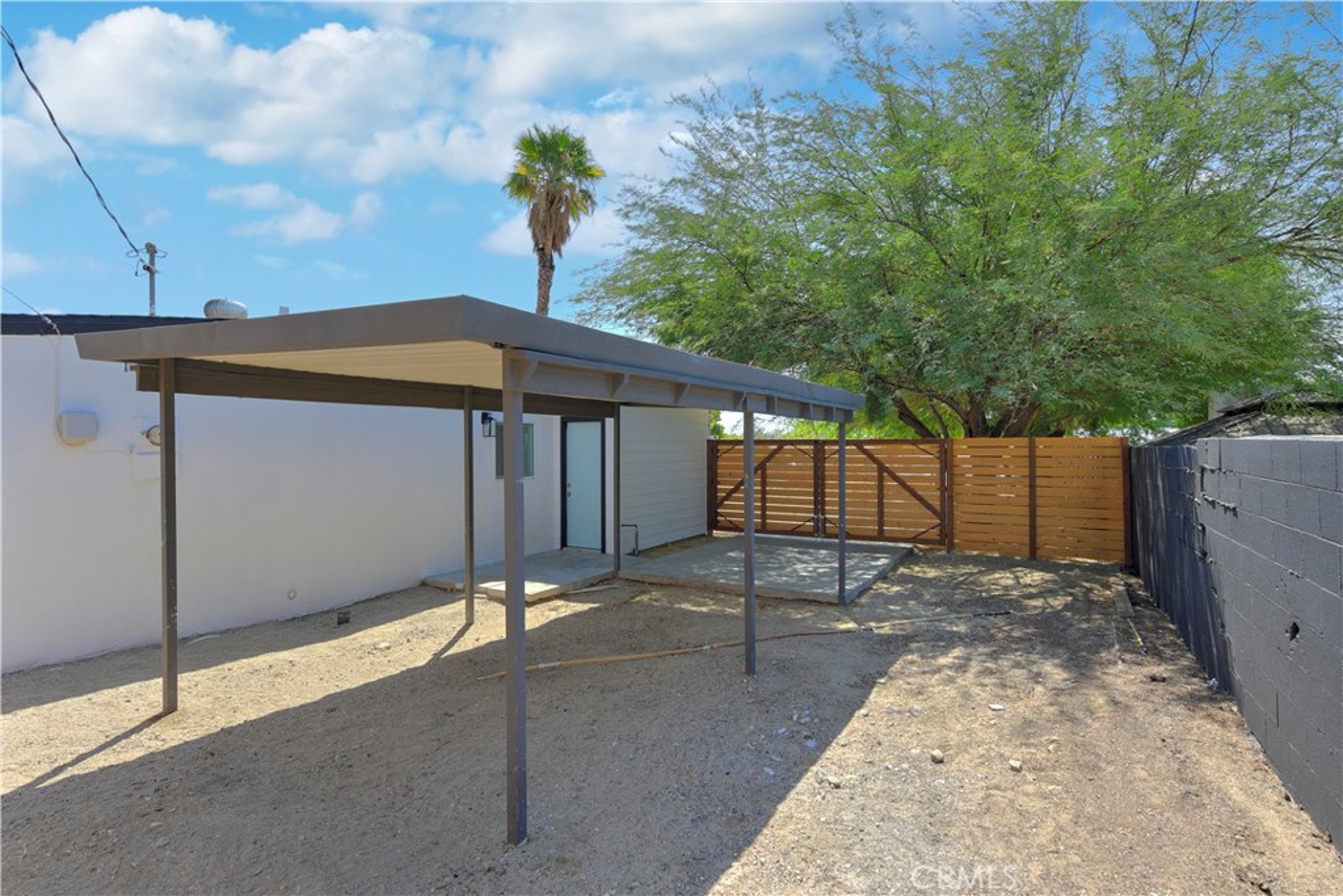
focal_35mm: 18
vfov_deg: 67.4
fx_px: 672
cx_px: 672
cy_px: 448
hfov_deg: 90.0
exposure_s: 1/320
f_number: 9
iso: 320
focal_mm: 18
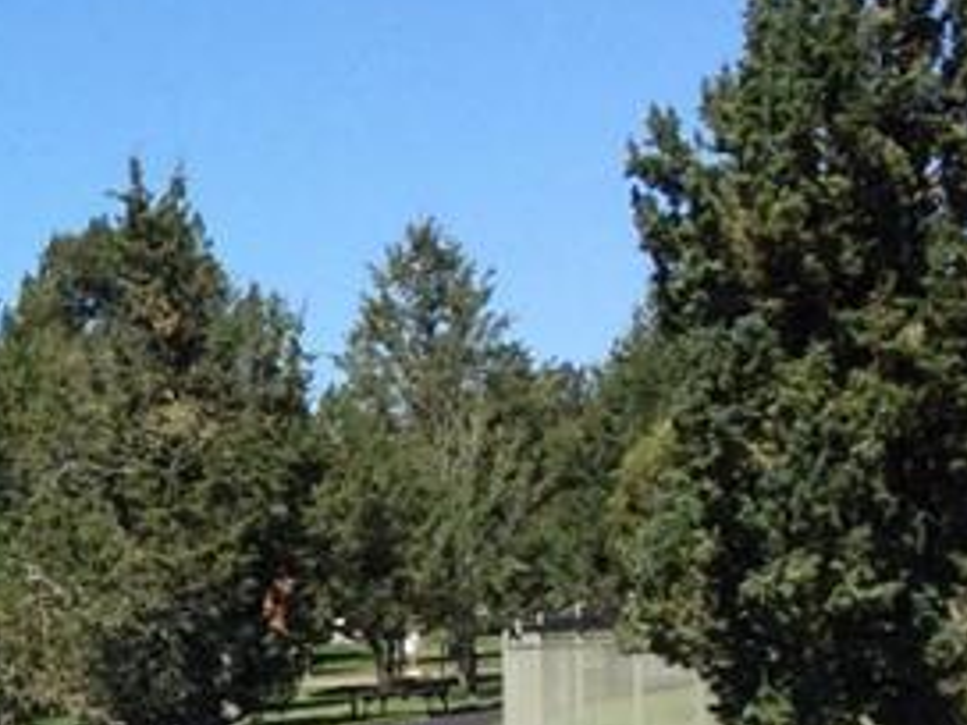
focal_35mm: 171
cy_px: 988
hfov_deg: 10.6
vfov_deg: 8.5
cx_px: -942
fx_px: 4777
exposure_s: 1/1087
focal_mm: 3.3
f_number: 2.4
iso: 25
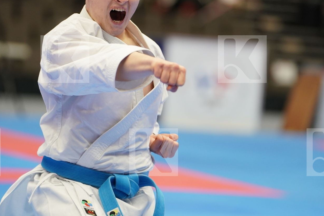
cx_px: 154
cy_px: 59
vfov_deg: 5.4
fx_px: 2277
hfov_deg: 8.1
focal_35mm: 253
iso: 1600
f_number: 2.8
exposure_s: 1/500
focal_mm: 174
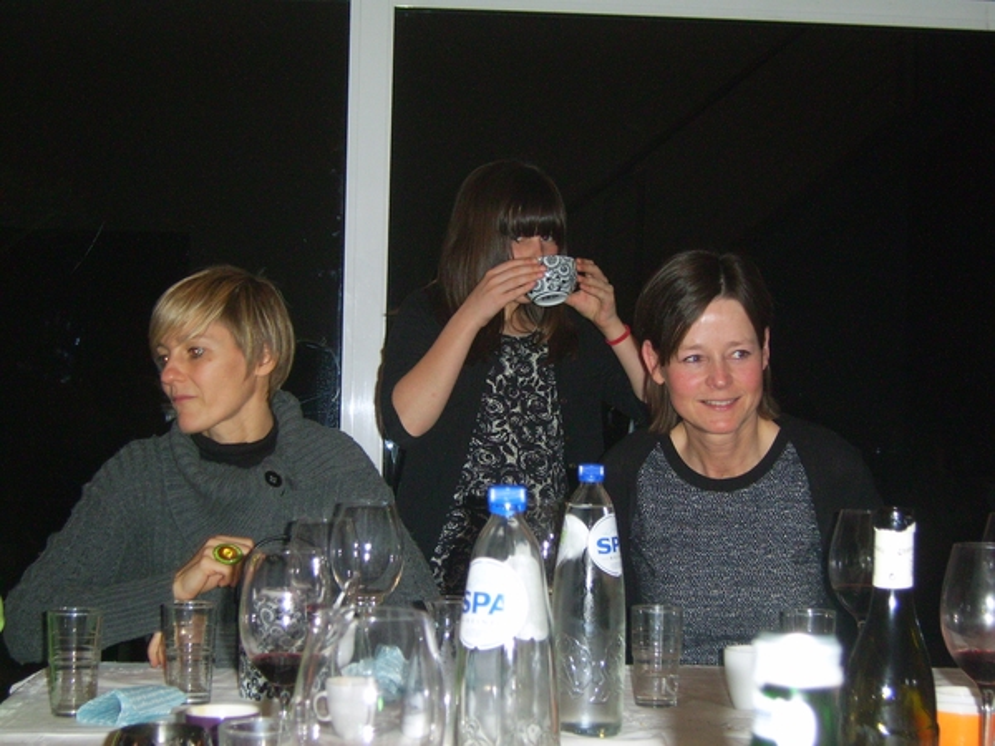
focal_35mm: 70
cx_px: 498
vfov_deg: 21.0
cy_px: 373
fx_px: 2012
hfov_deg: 27.8
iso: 150
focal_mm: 14.5
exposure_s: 1/40
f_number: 3.8
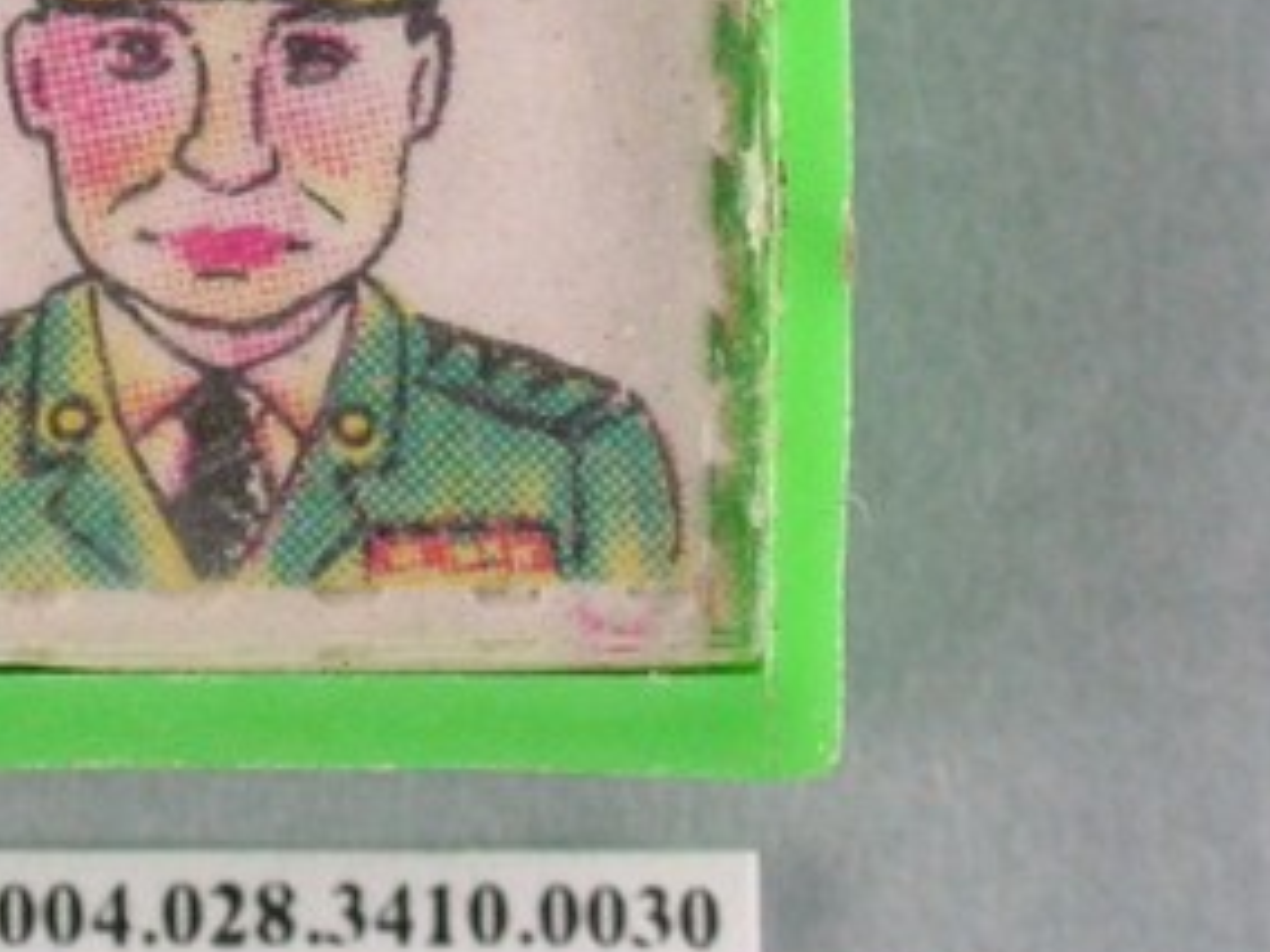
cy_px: 304
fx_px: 11924
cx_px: 67
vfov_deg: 4.6
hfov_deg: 6.1
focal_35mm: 325
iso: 200
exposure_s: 1/30
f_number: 6.2
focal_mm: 29.9
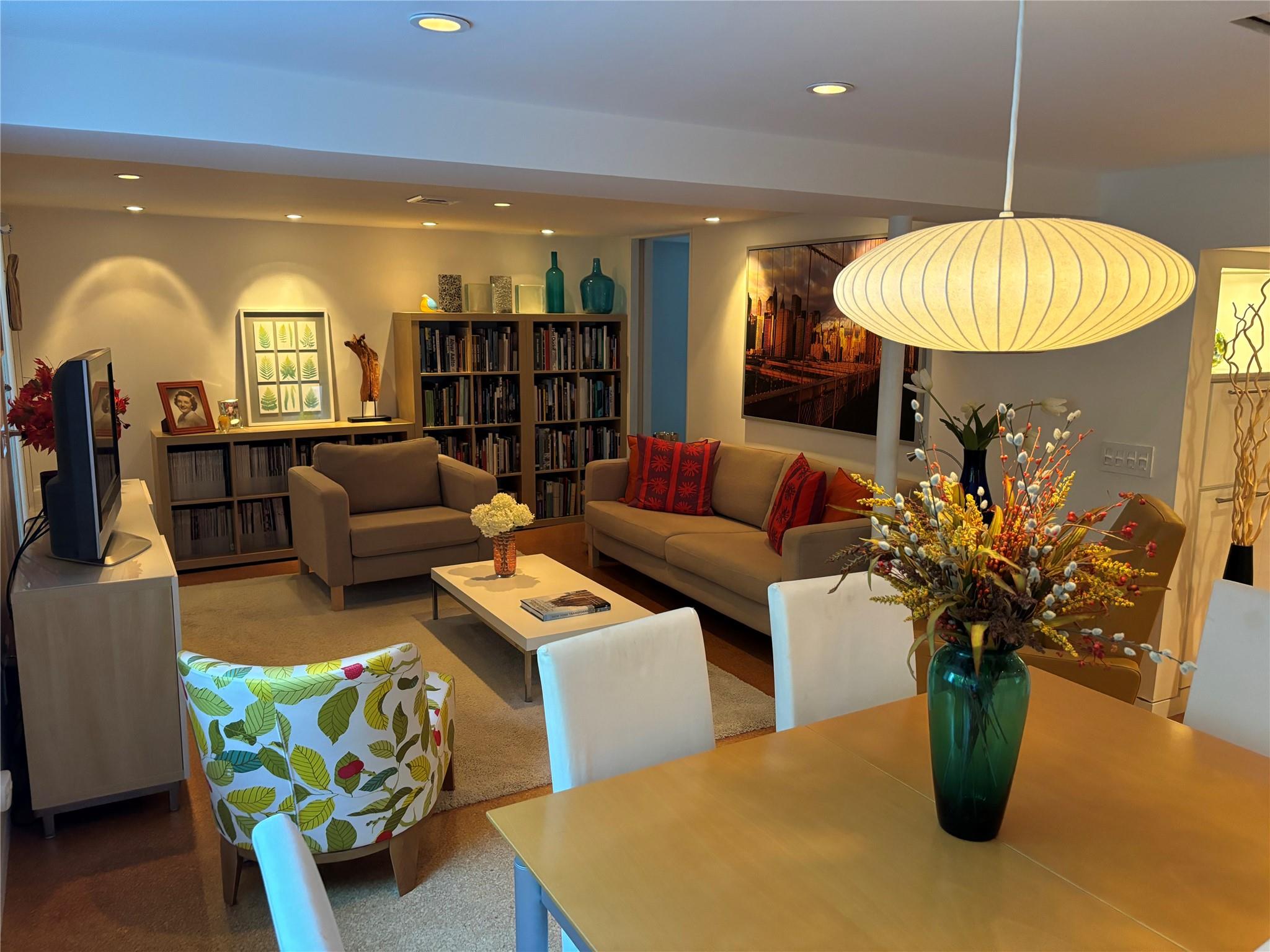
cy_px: 476
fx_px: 954
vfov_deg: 53.1
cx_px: 635
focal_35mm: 26
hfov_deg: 67.3
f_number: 1.6
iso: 400
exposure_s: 1/40
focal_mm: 5.96
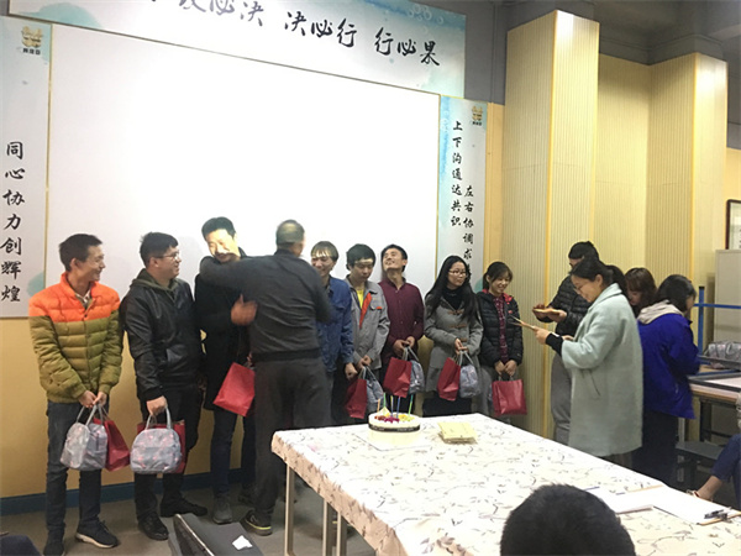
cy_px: 278
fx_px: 621
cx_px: 370
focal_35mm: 29
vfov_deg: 48.2
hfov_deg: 61.7
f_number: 2.2
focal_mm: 4.15
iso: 160
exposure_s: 1/4
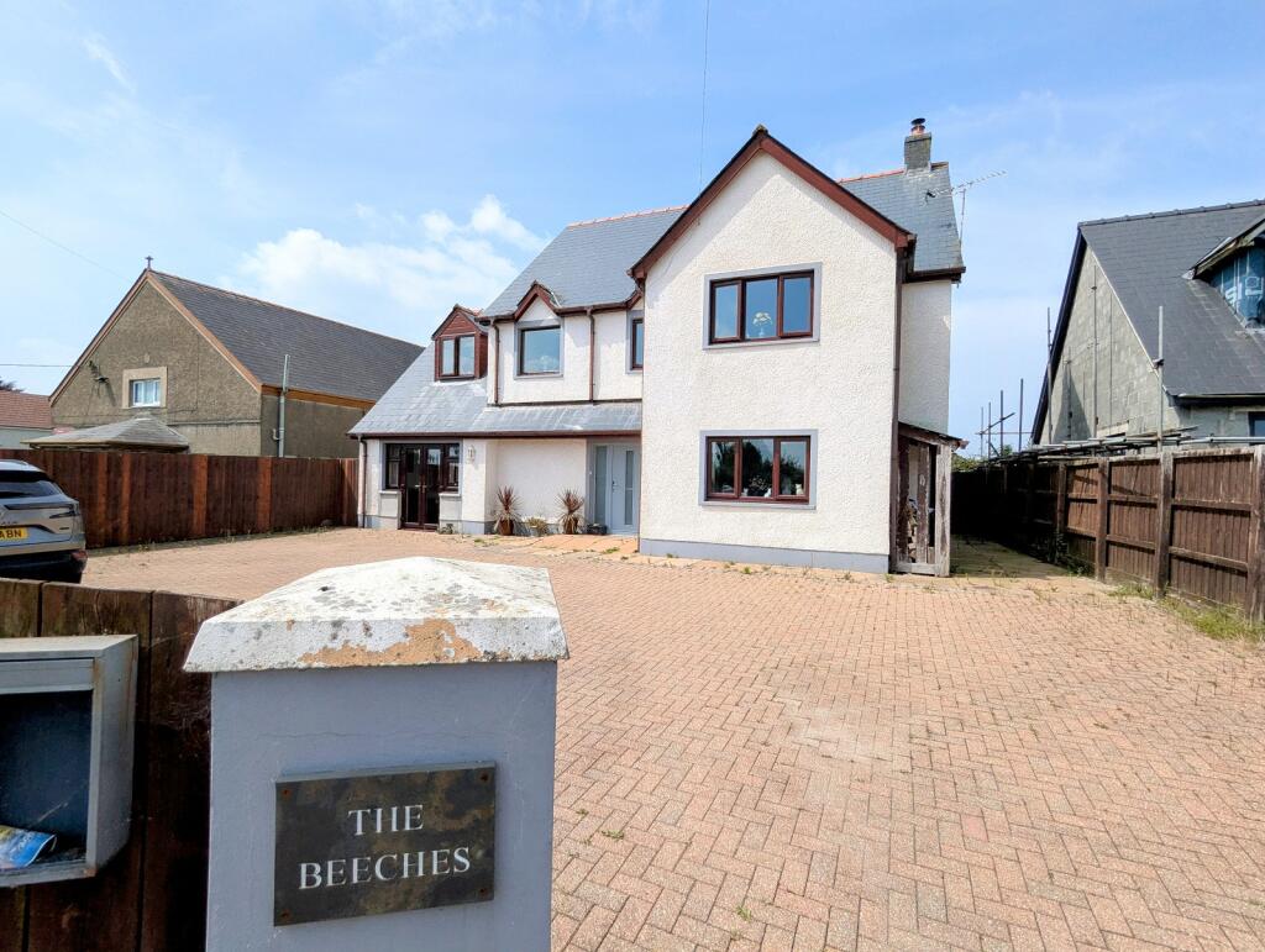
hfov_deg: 94.4
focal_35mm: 16
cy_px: 476
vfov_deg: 78.2
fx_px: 586
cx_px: 632
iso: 53
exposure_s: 1/1631
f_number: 2.2
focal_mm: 2.35
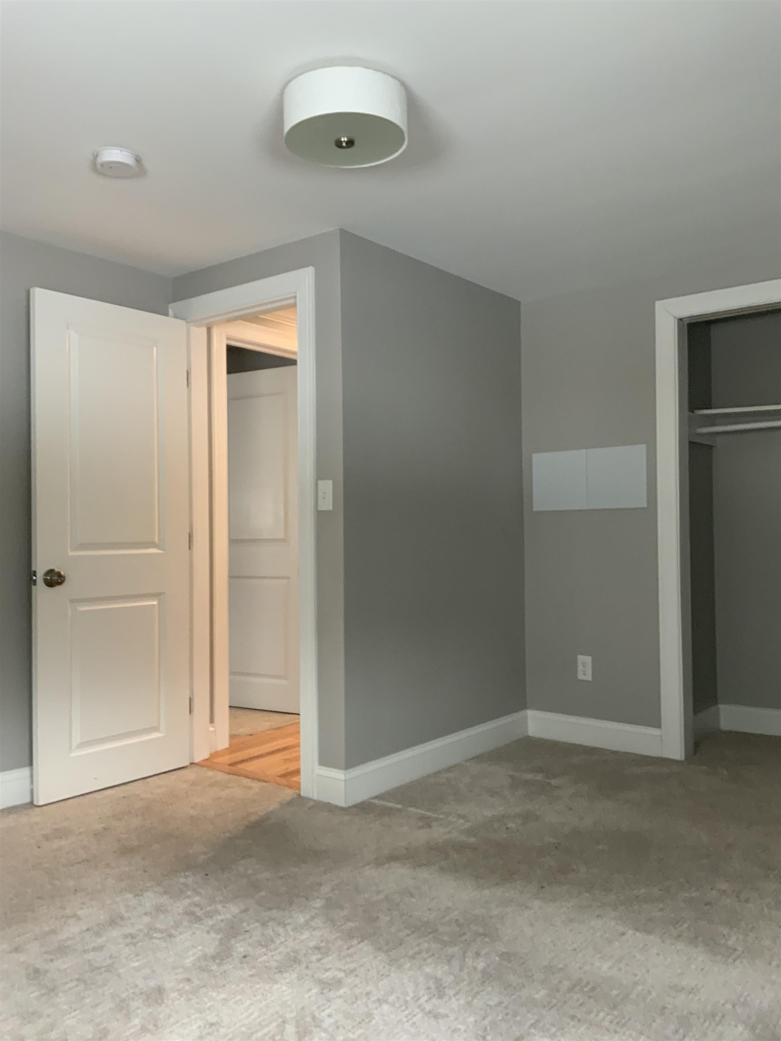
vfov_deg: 61.7
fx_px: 872
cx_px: 390
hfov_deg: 48.2
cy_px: 520
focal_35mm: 29
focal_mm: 3
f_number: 1.8
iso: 125
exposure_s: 1/60
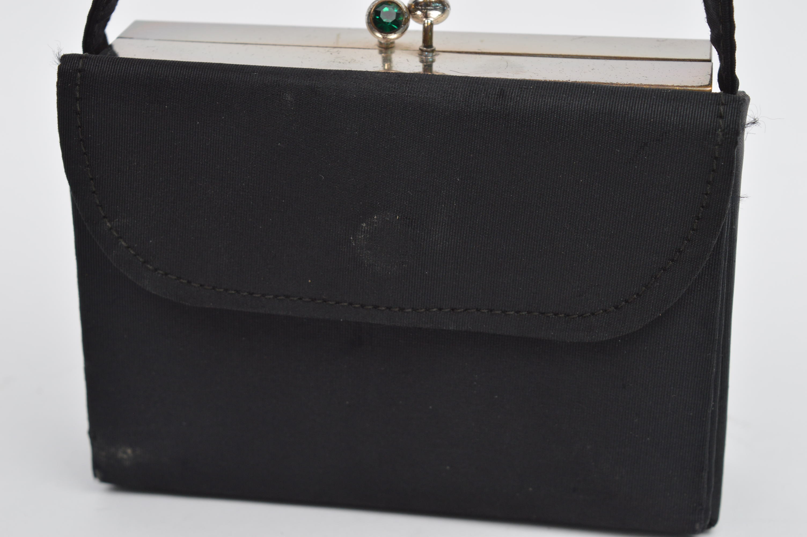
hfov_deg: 24.6
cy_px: 268
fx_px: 1848
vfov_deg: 16.5
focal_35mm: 82
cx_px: 404
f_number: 8
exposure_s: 1/80
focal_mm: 55
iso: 400
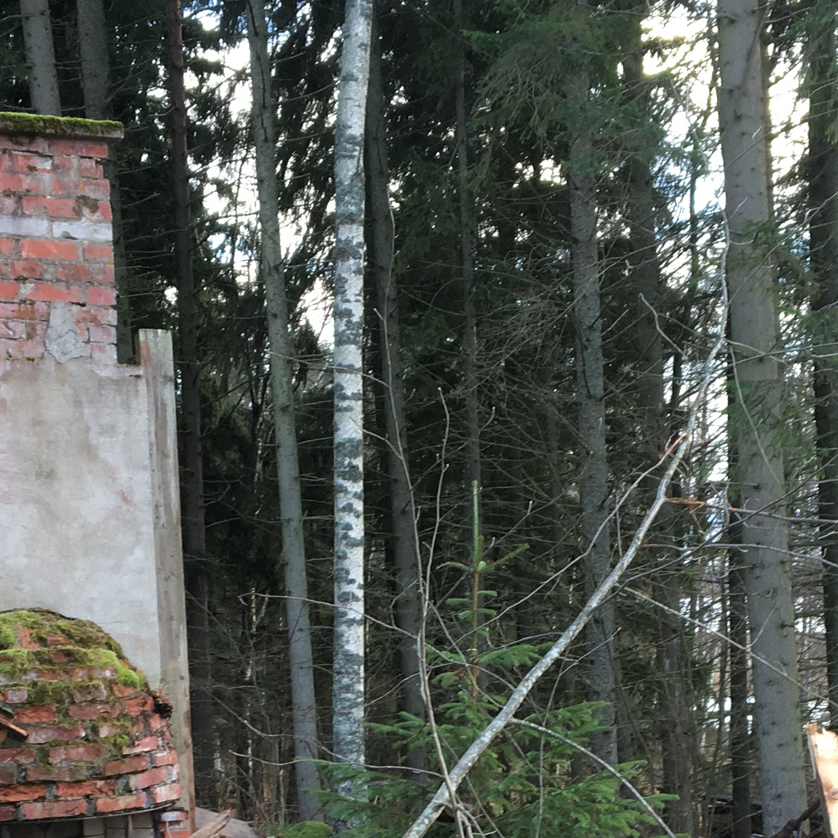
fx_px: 2054
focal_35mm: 75
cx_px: 432
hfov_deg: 23.1
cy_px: 831
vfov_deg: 22.2
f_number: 2.2
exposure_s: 1/50
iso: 32
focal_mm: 4.15
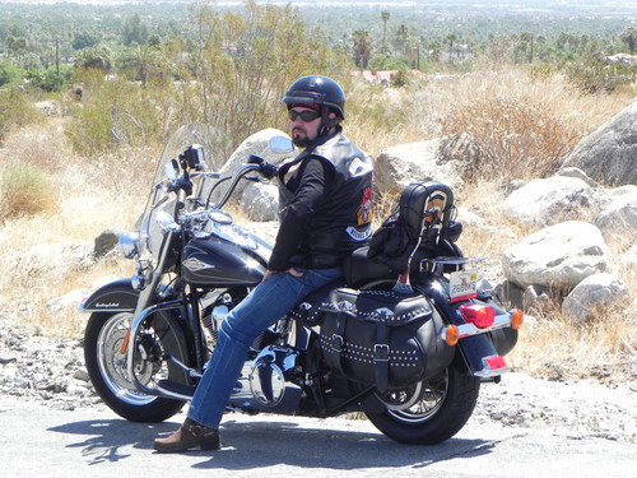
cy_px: 239
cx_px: 318
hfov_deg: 16.8
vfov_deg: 12.7
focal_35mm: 117
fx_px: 2153
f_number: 5.6
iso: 160
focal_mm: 20.8
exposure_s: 1/248
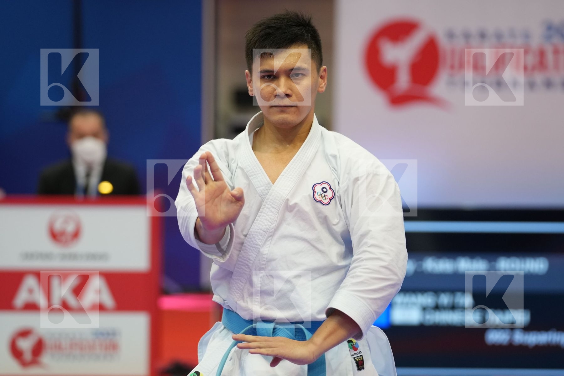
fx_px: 3384
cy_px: 188
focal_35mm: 216
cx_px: 282
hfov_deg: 9.5
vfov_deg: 6.4
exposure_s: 1/500
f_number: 2.8
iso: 1000
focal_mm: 144
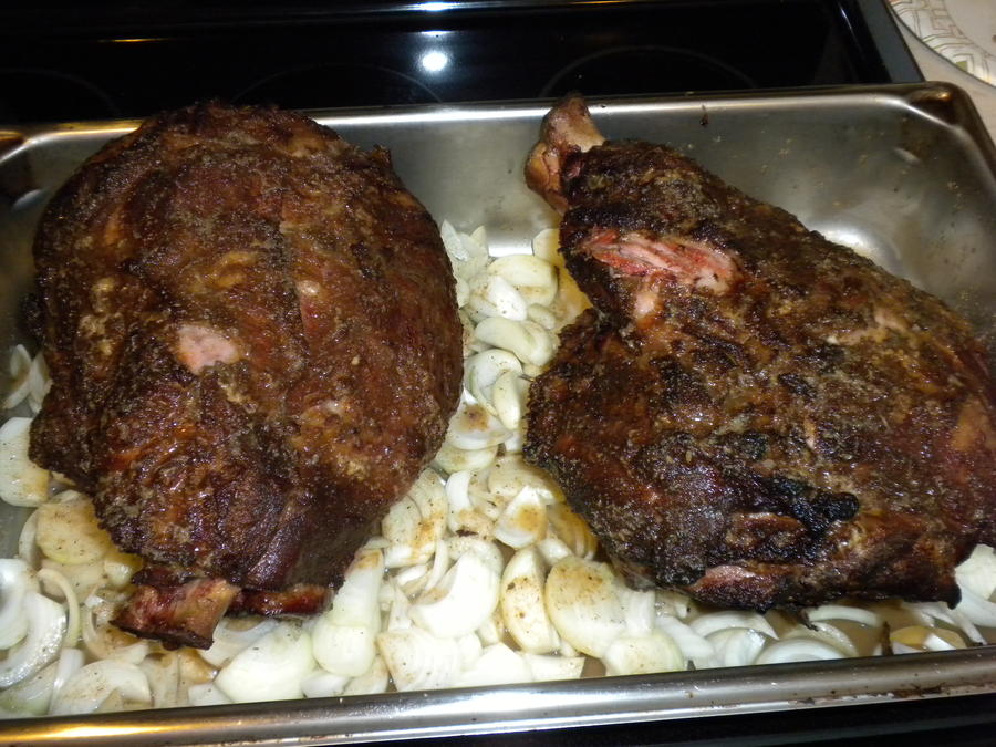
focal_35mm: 37
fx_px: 1065
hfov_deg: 50.1
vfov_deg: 38.7
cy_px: 374
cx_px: 498
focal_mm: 6.6
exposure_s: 1/30
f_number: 3.5
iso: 400
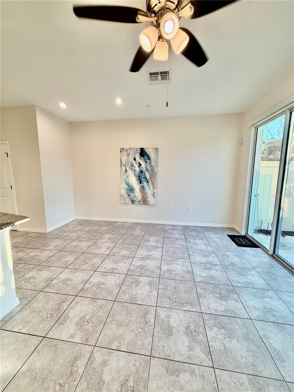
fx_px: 159
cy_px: 196
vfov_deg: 102.1
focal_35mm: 14
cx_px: 147
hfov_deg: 85.7
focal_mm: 2.22
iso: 100
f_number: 2.2
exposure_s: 1/120
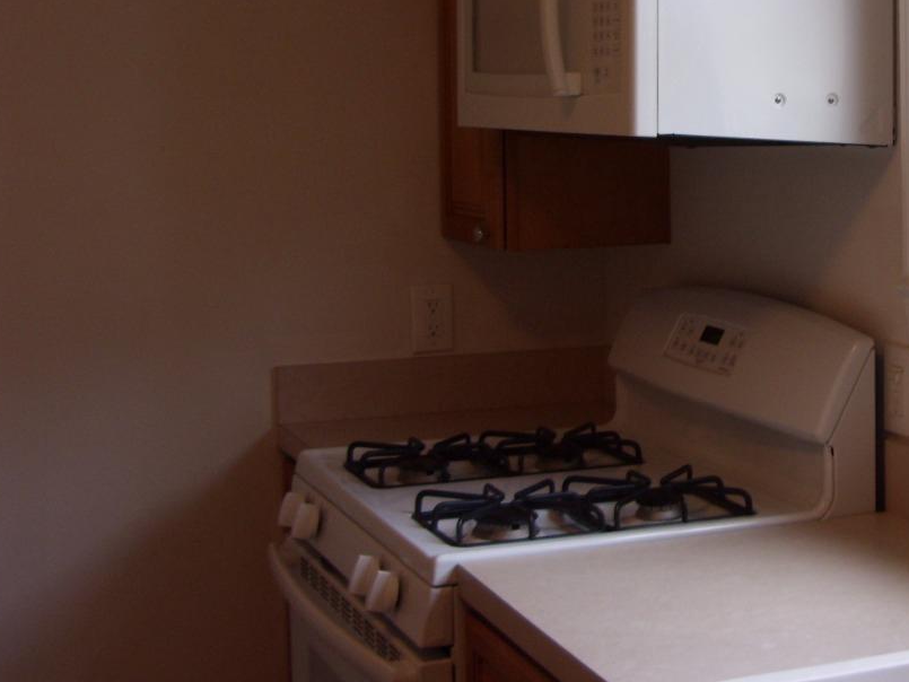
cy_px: 154
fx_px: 1786
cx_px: 779
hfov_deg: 27.7
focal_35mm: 68
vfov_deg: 21.4
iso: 50
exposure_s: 1/33
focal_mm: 6.3
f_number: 2.8
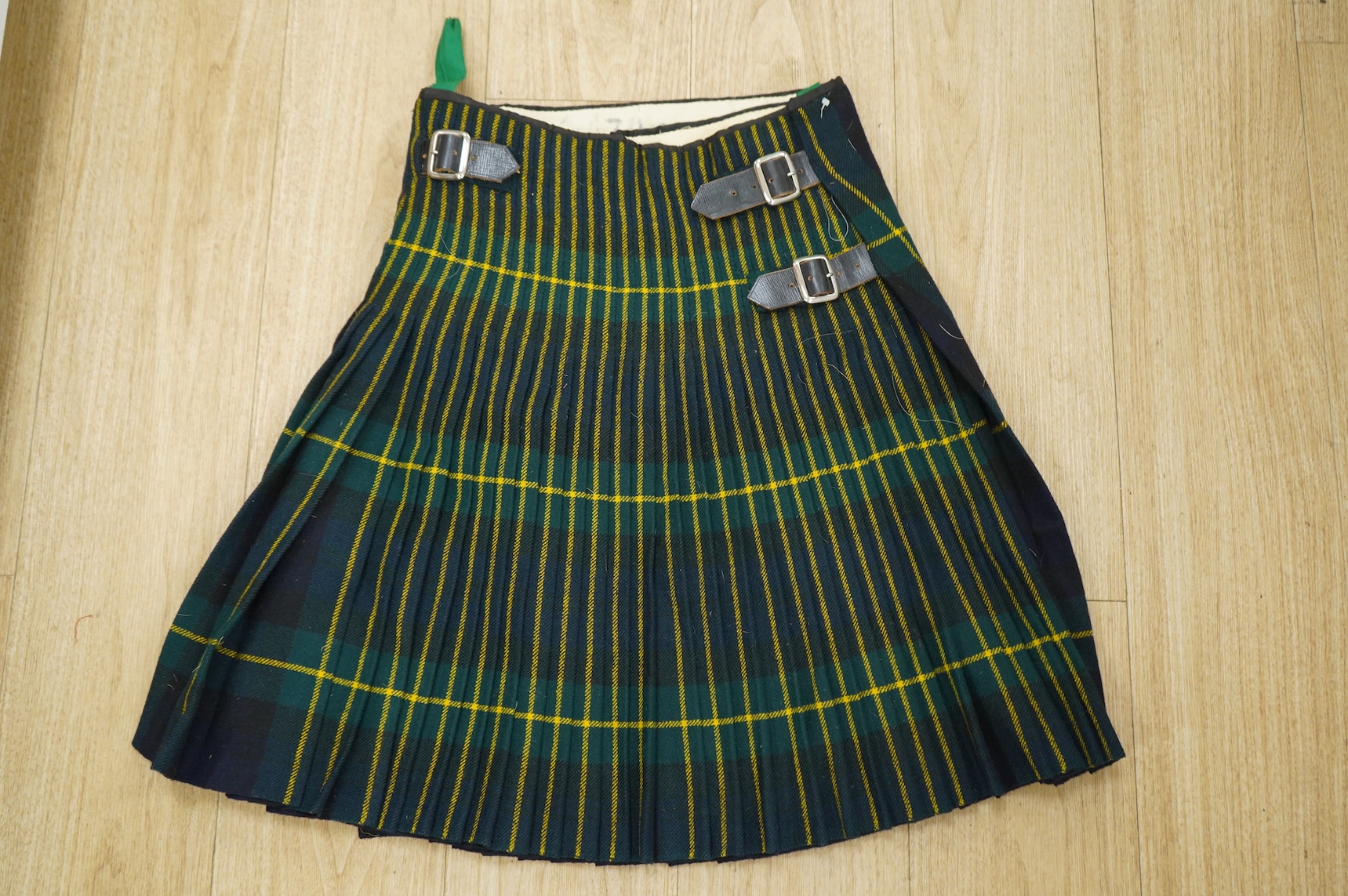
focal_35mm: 38
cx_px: 674
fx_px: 1422
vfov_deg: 35.0
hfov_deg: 50.7
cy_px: 448
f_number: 4.5
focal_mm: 38
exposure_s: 1/125
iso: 2500
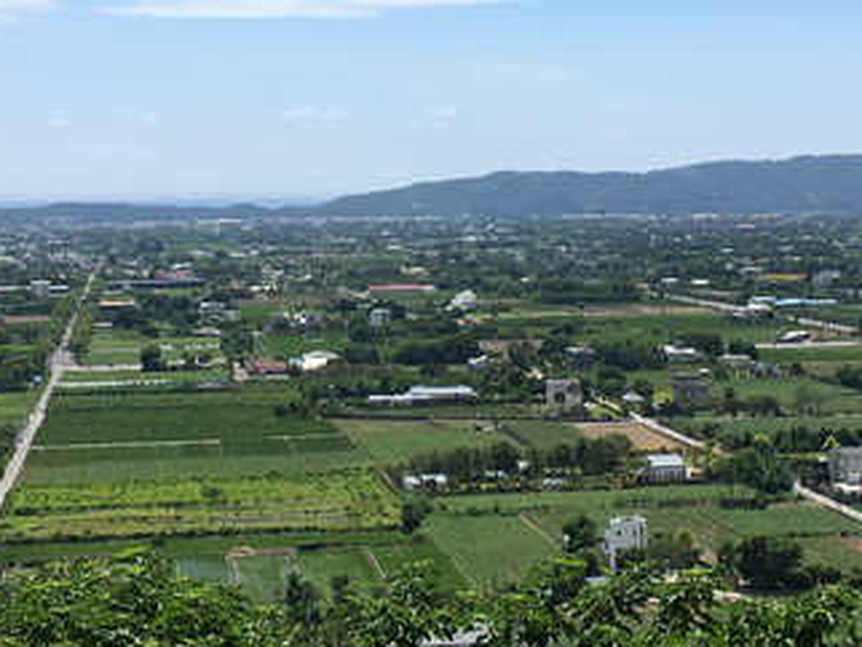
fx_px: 1794
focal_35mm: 72
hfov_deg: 27.0
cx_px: 412
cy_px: 203
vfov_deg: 20.4
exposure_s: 1/2024
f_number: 2.2
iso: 25
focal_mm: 4.15
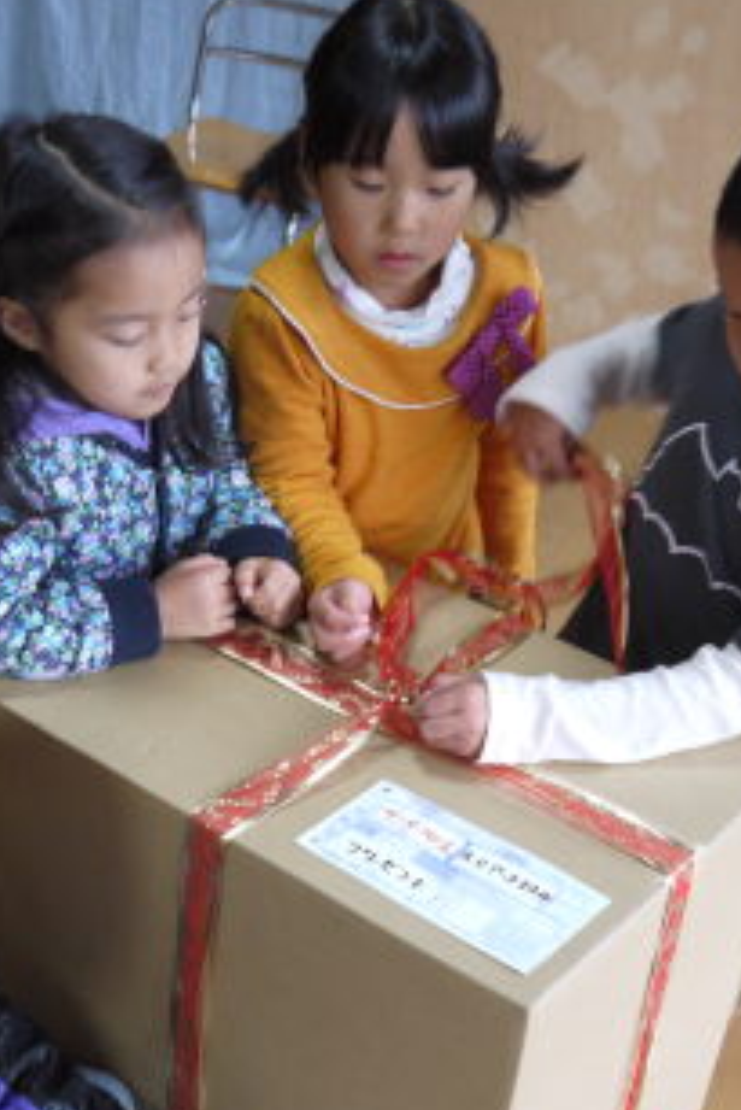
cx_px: 249
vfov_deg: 32.7
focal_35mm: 61
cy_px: 705
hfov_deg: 22.2
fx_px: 1881
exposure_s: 1/60
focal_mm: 15
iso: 320
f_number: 3.5
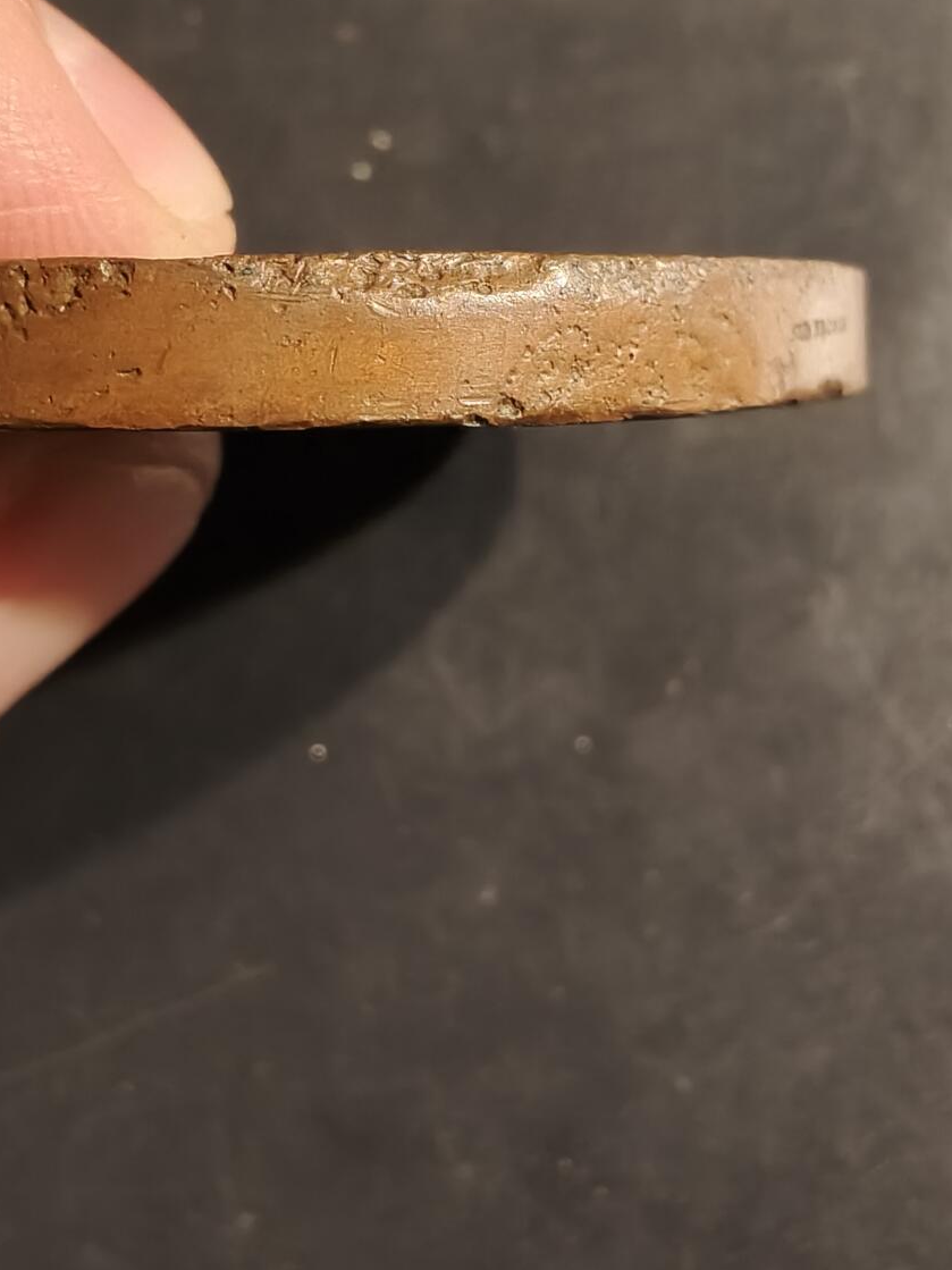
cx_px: 342
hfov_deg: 38.3
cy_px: 460
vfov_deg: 49.5
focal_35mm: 37
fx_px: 1357
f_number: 2
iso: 200
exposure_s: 1/50
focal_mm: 2.32
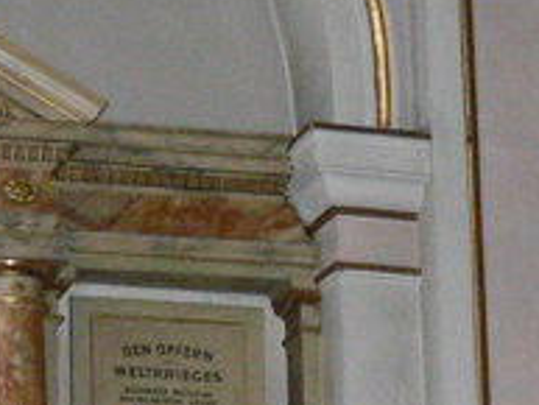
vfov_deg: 9.5
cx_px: -260
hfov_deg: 12.6
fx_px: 2321
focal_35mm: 149
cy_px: 726
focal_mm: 6
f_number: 2.8
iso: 400
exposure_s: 1/30
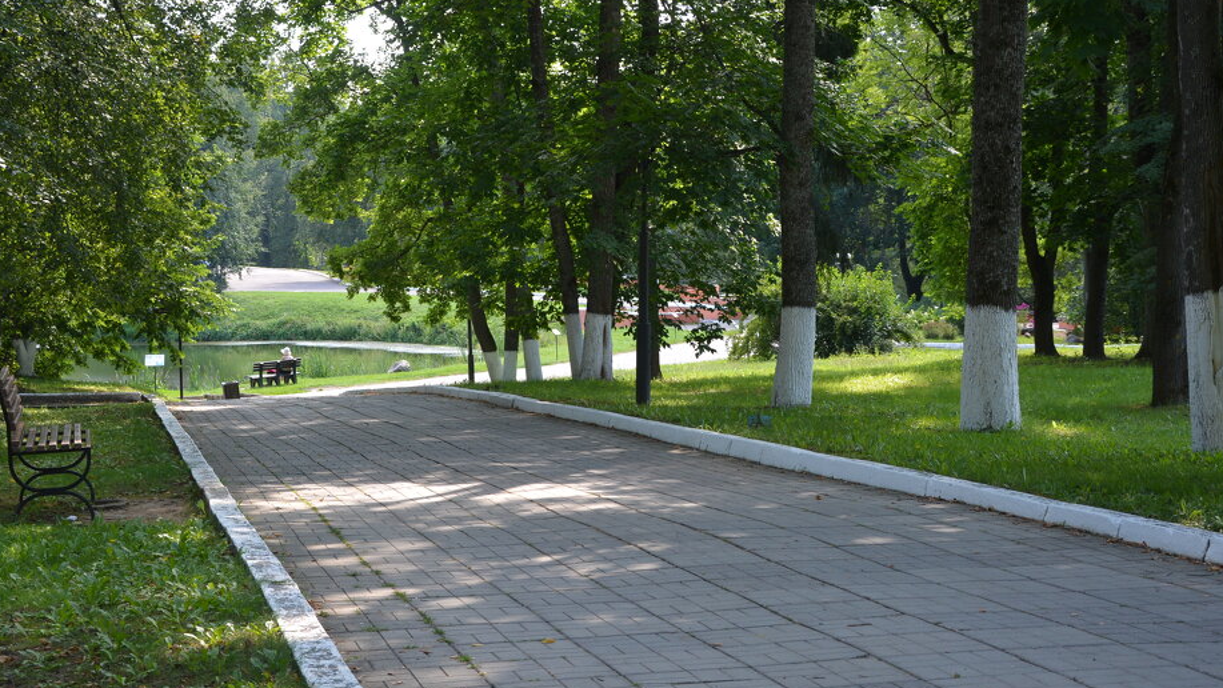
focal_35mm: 70
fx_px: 2270
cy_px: 323
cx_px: 606
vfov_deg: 17.2
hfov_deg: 30.2
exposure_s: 1/125
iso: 200
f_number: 5.6
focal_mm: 34
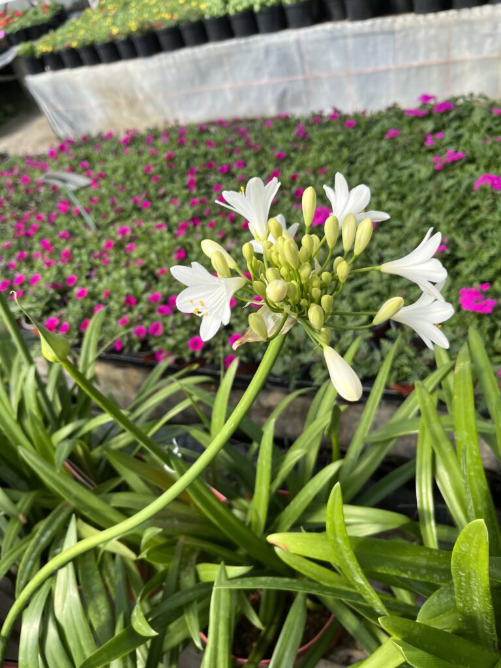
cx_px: 250
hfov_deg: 53.1
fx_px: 502
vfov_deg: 67.3
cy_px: 334
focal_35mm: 26
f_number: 1.6
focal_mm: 5.1
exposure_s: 1/1623
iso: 50
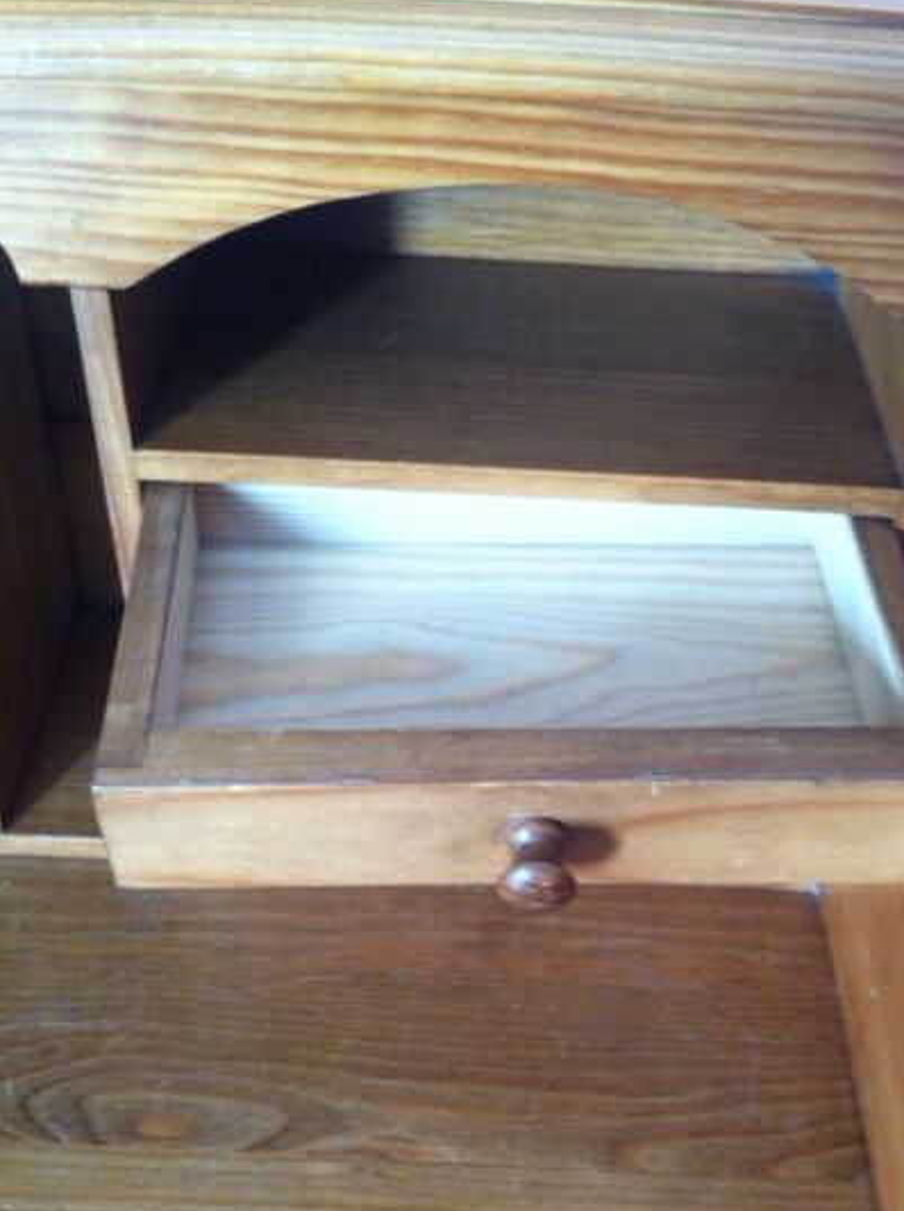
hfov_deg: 34.3
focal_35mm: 42
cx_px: 468
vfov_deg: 44.7
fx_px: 1467
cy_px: 713
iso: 125
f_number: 2.8
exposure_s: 1/15
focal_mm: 3.85
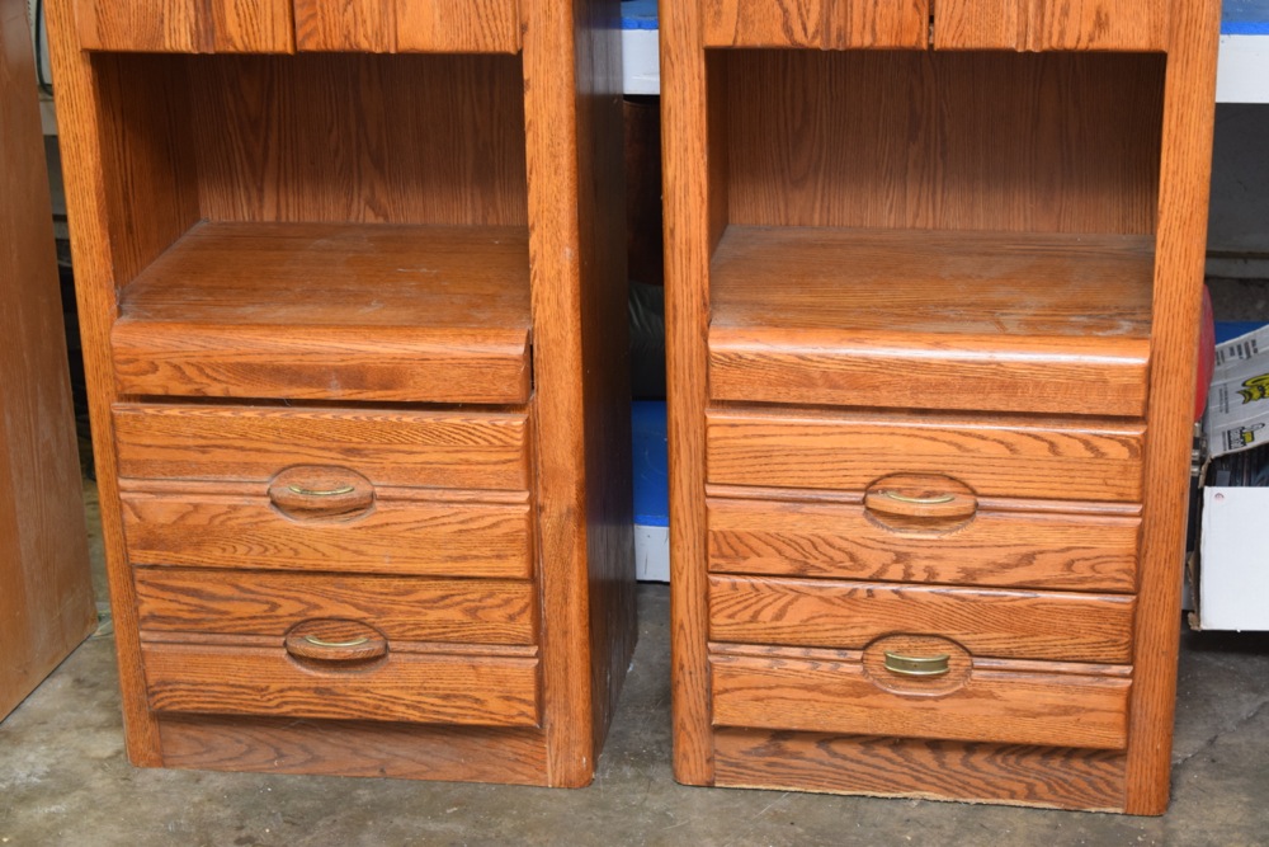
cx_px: 634
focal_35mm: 63
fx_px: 2221
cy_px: 424
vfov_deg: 21.6
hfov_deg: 31.9
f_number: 5
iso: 800
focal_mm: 42
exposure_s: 1/80
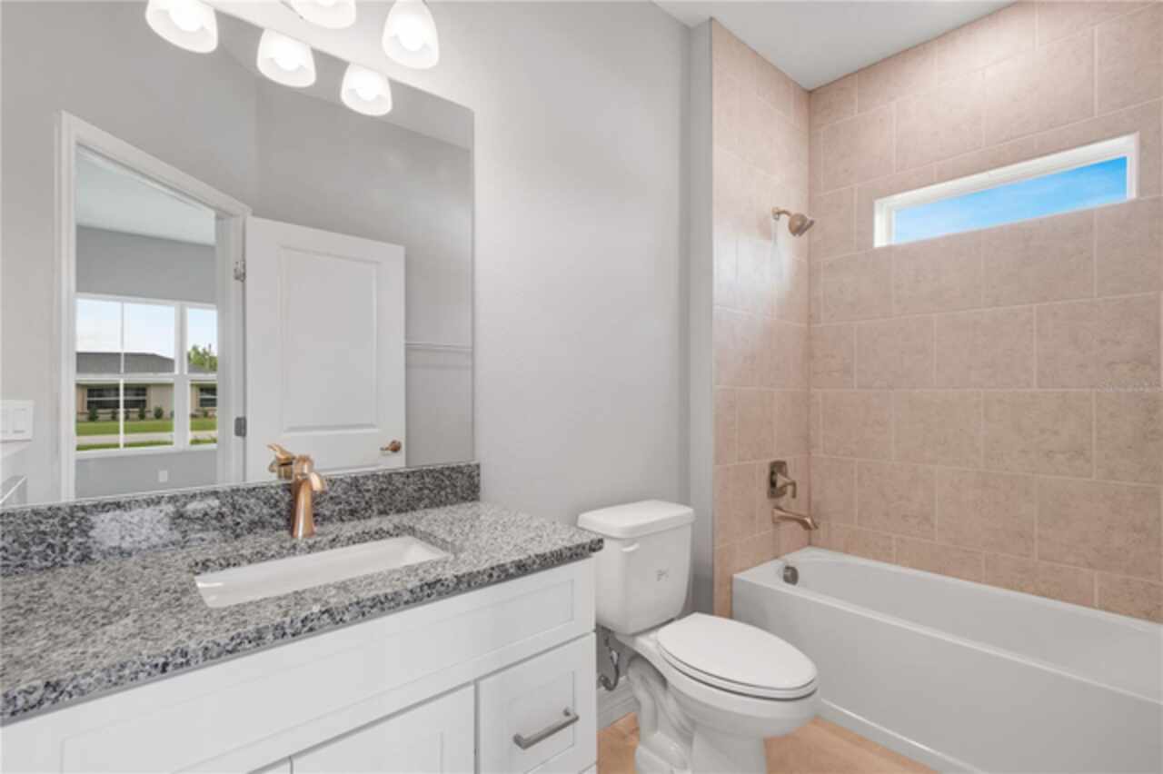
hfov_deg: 100.4
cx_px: 582
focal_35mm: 15
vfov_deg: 77.3
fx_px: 484
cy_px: 387
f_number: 9
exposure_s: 1/100
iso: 250
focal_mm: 10
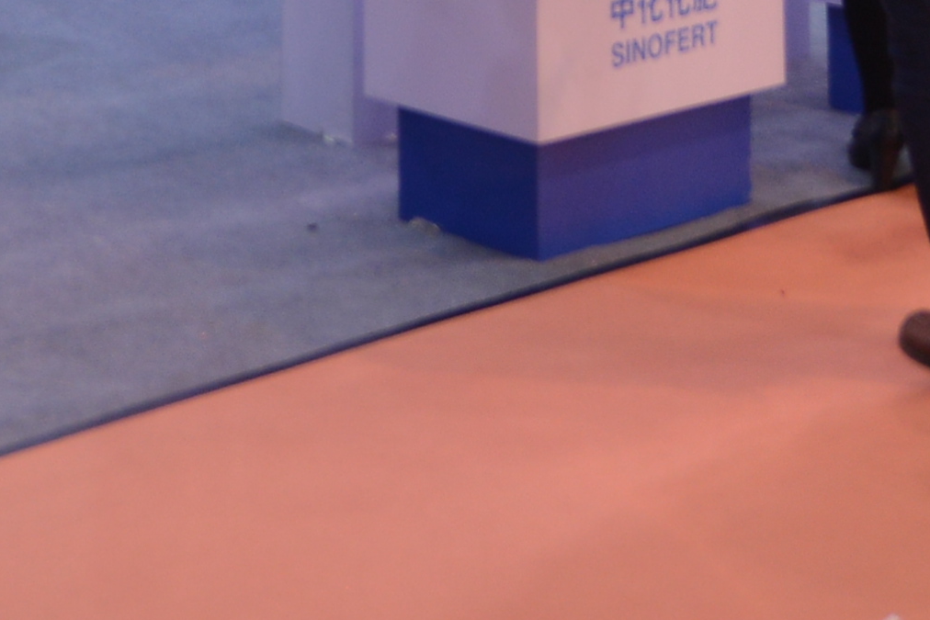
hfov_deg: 16.9
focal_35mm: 120
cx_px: 208
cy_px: -1014
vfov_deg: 9.7
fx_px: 3100
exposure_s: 1/200
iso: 320
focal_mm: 22
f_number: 2.8
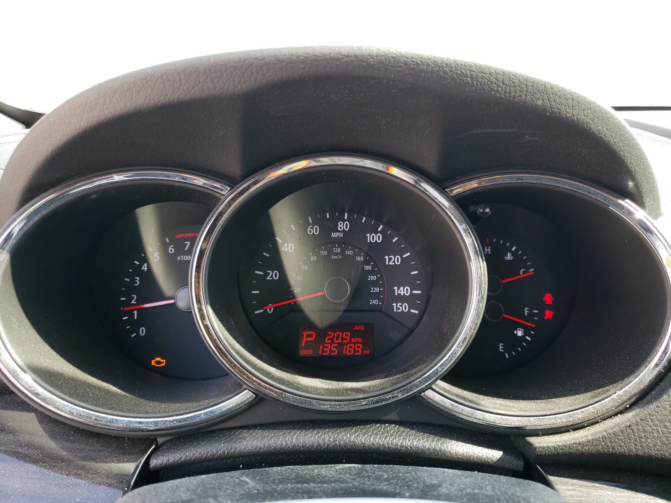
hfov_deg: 67.3
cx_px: 336
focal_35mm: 26
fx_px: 504
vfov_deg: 53.1
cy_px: 252
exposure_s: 1/169
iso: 50
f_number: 1.5
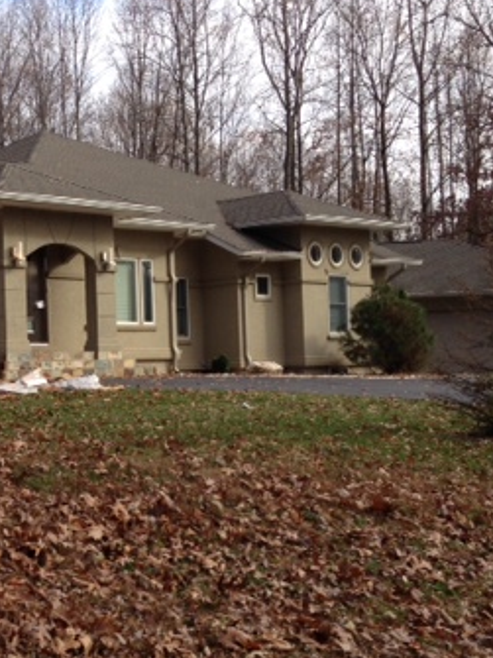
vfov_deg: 30.7
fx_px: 1197
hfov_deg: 22.1
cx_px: -35
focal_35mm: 63
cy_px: 348
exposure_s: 1/653
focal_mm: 4.13
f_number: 2.4
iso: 50
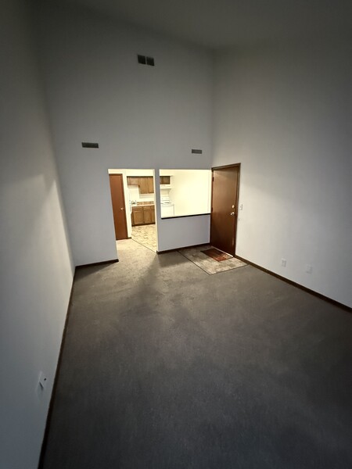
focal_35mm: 14
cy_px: 234
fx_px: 190
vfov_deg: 102.1
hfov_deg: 85.7
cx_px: 176
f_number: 2.2
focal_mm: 2.22
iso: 1250
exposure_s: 1/60
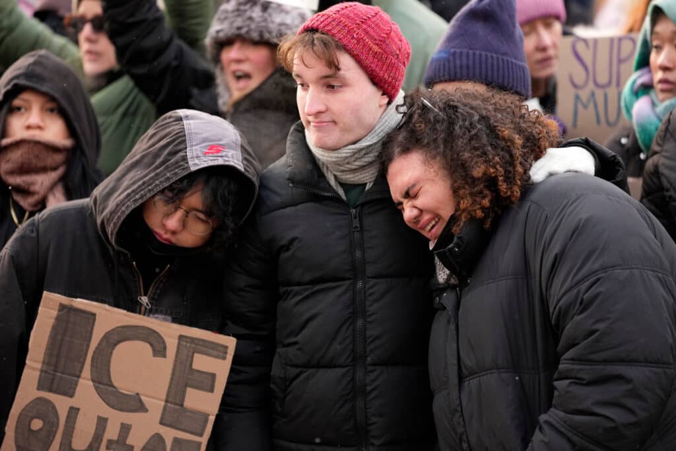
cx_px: 338
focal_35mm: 200
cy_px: 226
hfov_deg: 10.3
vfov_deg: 6.9
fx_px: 3756
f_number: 2.8
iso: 1600
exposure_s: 1/1250
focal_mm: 200
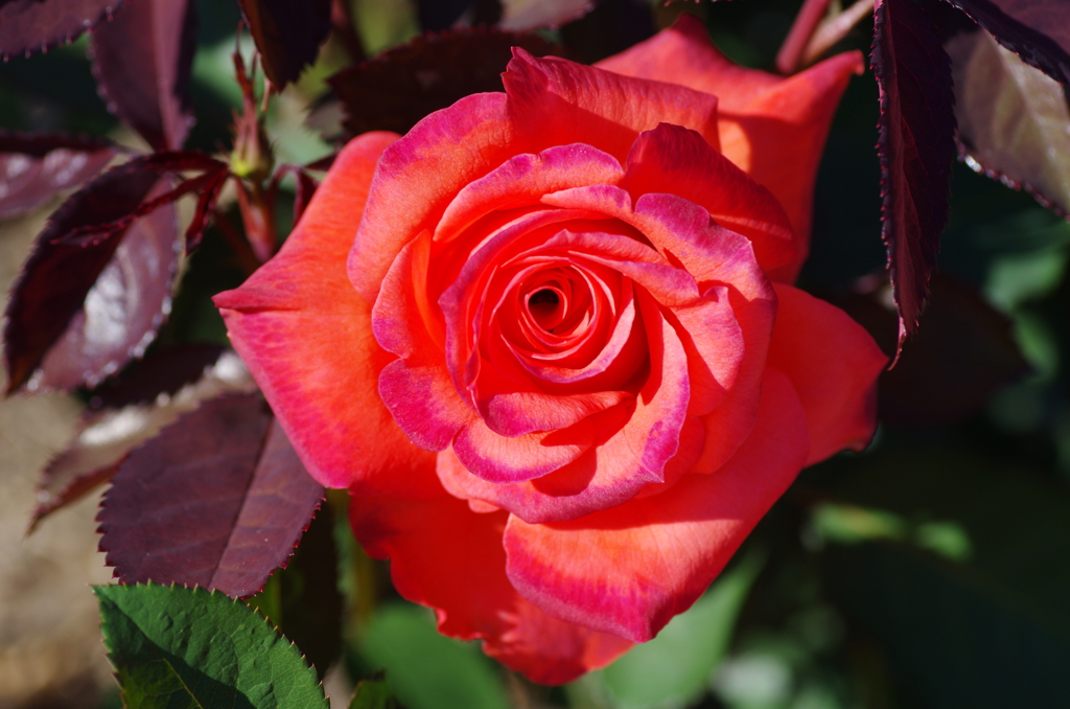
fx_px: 4004
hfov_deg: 15.2
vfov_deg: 10.1
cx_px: 535
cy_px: 354
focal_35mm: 135
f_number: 6.3
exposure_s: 1/640
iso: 200
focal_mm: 90
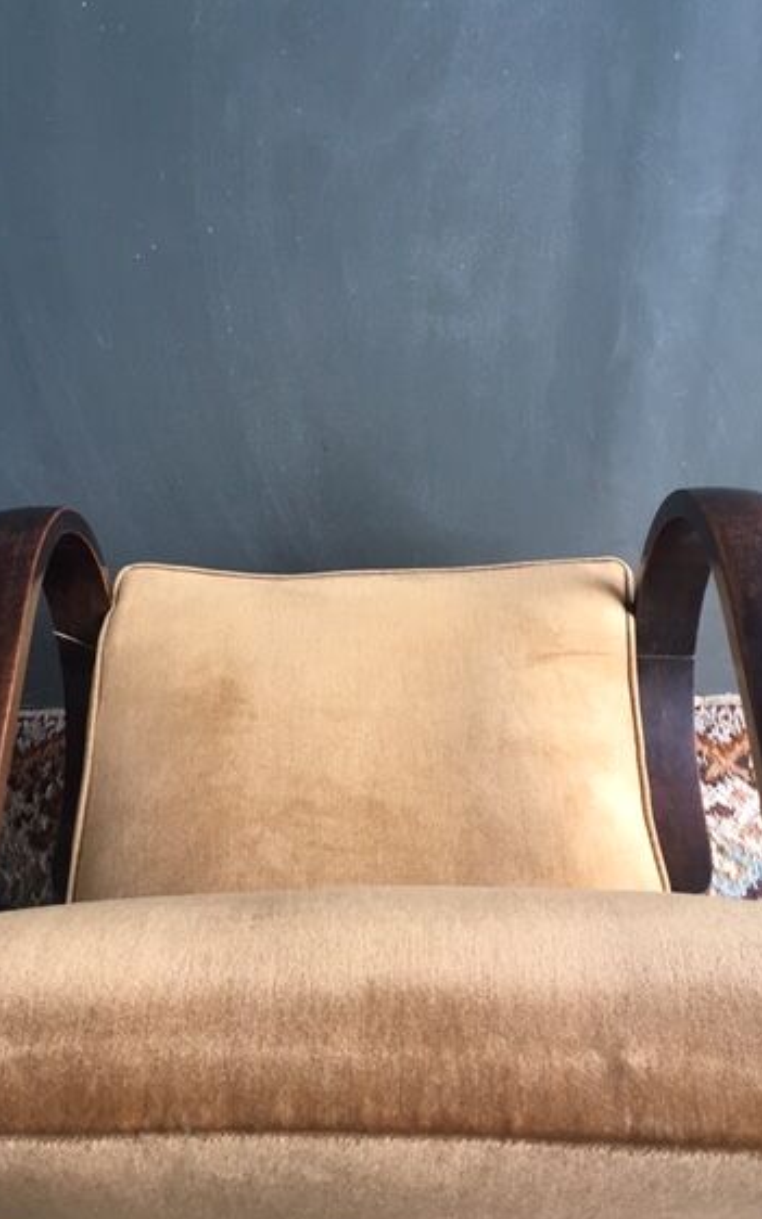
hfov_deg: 36.2
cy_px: 583
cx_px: 323
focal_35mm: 35
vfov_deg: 55.3
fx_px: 1164
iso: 50
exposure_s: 1/33
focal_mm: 4.15
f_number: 2.2
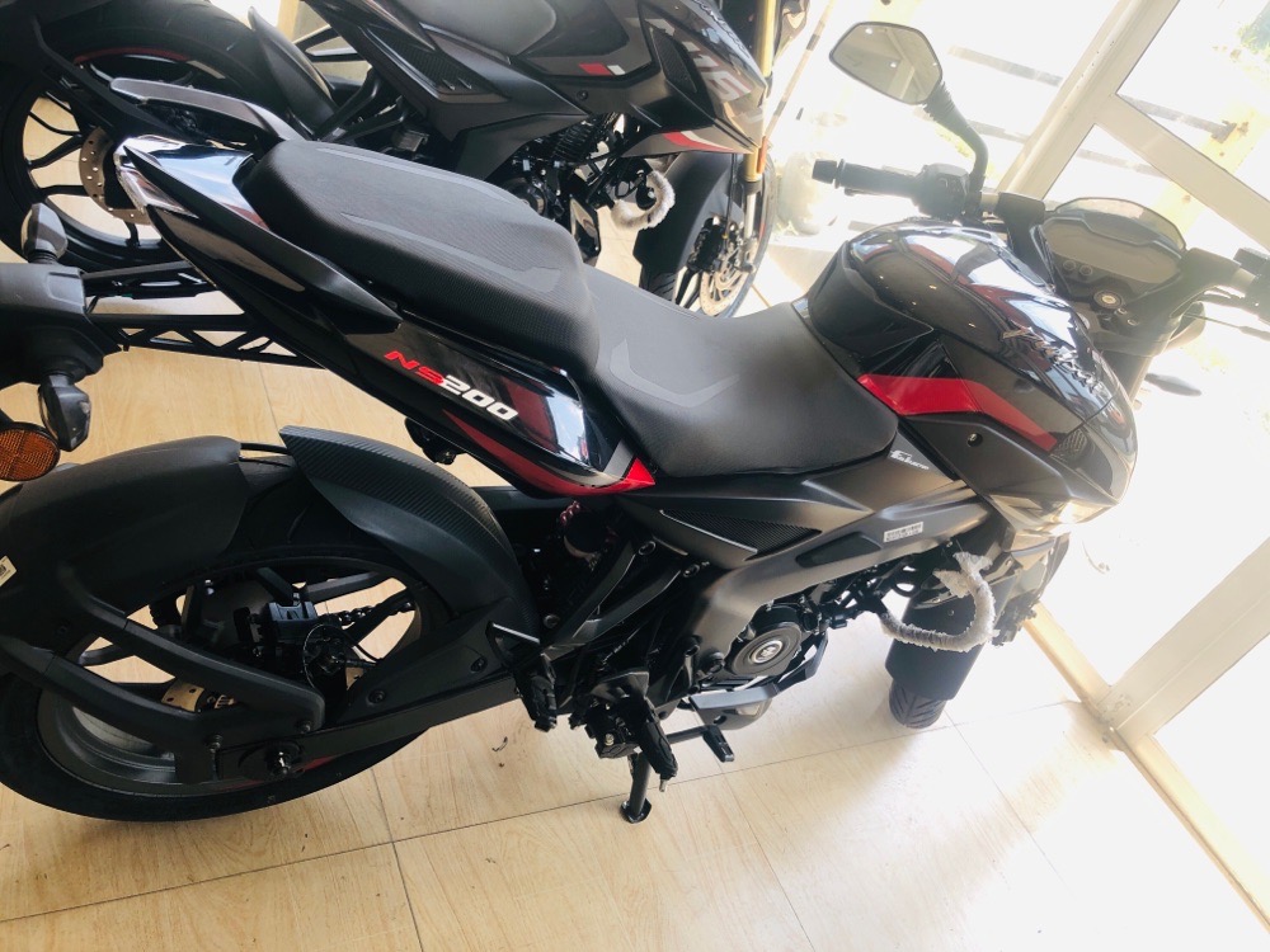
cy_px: 476
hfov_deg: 63.4
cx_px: 635
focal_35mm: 28
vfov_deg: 49.7
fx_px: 1027
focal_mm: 4
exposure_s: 1/110
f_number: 1.8
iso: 20
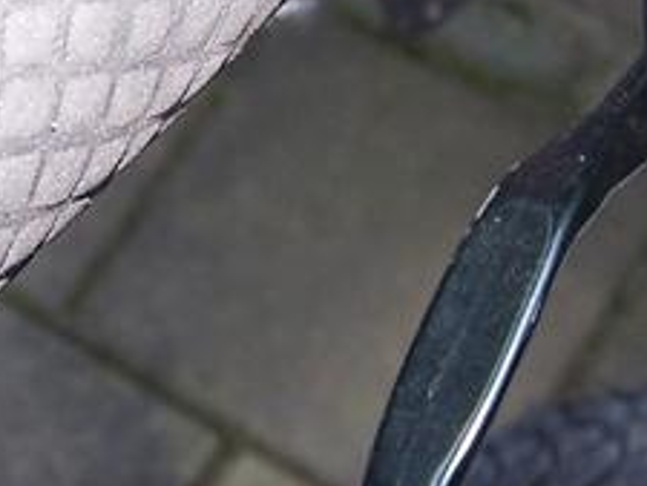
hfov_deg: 18.0
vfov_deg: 13.7
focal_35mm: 108
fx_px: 2020
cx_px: 121
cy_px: 152
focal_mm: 6.3
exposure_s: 1/60
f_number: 2.8
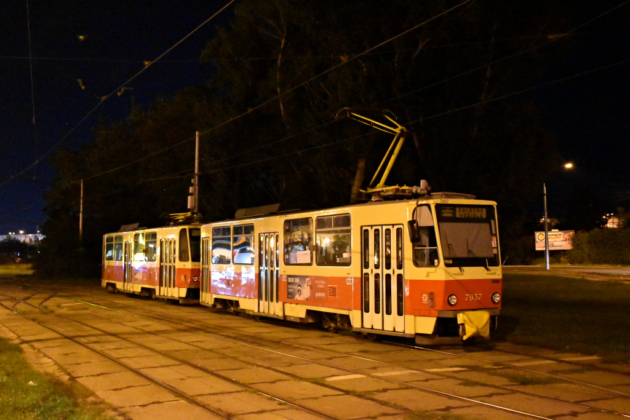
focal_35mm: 45
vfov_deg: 29.9
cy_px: 210
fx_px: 788
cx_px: 315
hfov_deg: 43.6
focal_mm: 30
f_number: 4.2
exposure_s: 1/10
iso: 12800
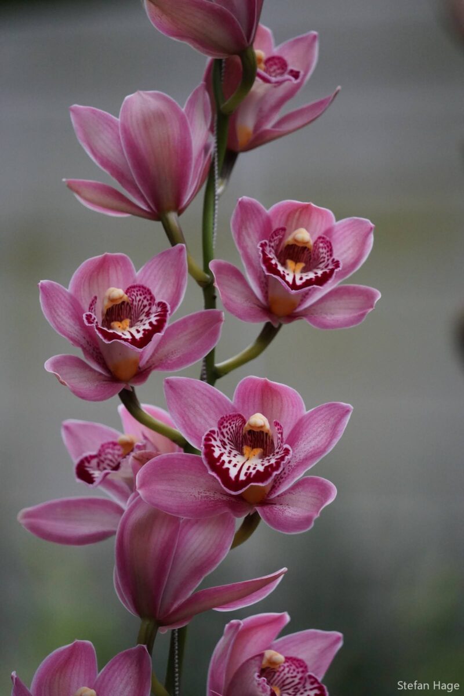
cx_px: 232
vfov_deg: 5.2
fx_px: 7733
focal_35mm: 400
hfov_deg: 3.4
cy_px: 348
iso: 12800
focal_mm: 400
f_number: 6.3
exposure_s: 1/500
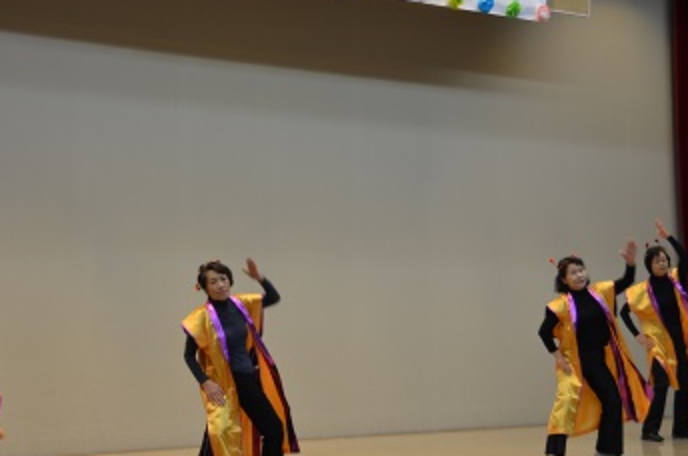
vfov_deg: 15.8
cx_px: 259
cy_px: 265
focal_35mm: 86
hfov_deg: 23.6
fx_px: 1640
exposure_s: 1/60
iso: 400
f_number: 4.5
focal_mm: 40
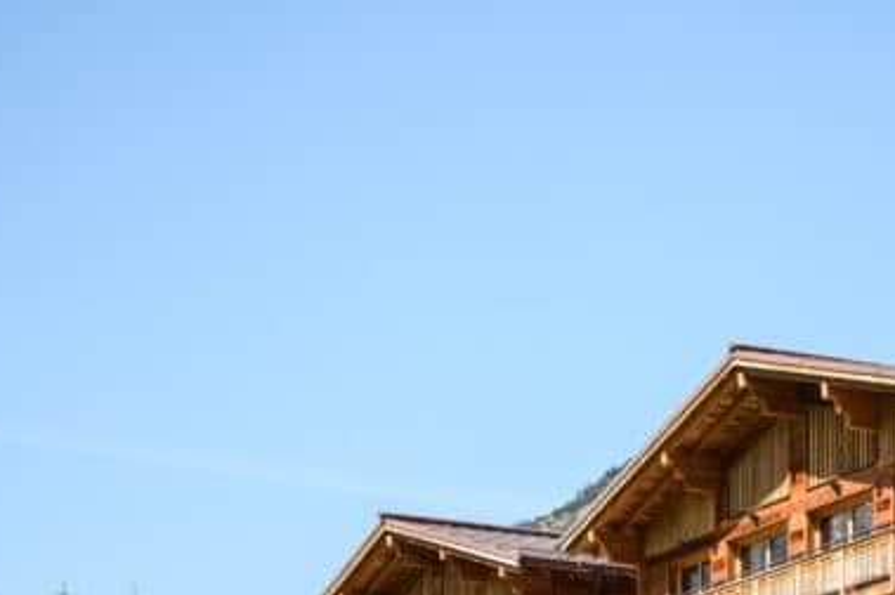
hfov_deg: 15.1
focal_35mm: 135
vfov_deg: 10.1
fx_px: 3353
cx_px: 682
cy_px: 346
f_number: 1.8
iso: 50
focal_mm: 50
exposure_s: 1/2500
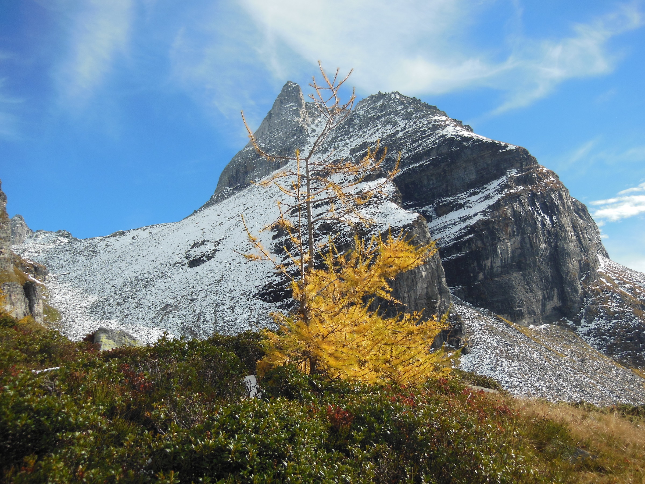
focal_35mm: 45
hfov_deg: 42.1
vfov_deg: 32.2
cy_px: 242
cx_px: 322
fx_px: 838
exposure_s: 1/800
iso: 125
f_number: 4.4
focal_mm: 8
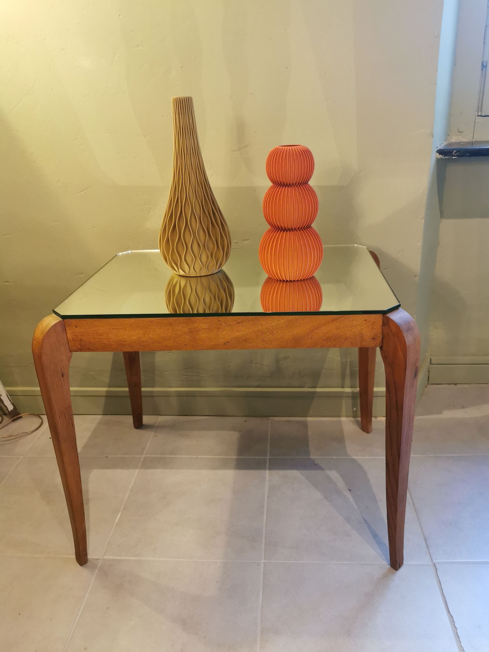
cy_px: 326
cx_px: 244
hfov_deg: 51.4
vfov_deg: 65.3
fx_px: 509
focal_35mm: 27
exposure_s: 1/50
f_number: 1.6
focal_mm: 5.56
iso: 250
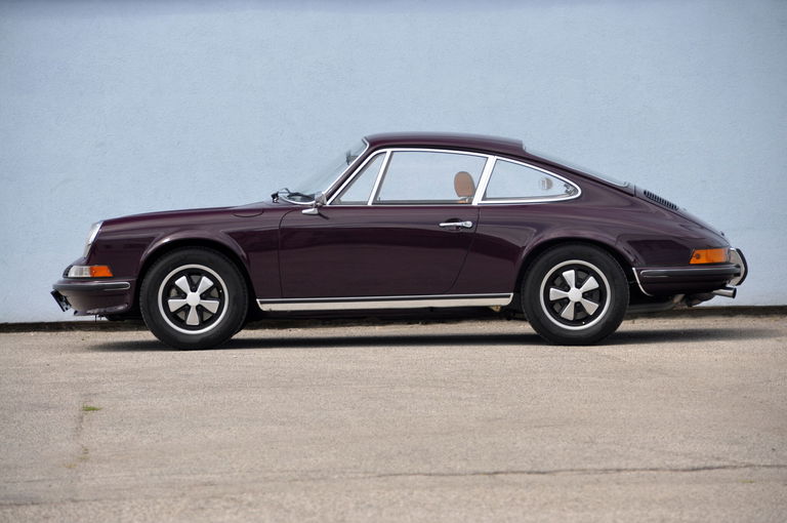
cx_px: 394
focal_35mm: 183
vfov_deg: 7.5
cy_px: 262
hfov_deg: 11.2
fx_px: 3995
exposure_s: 1/160
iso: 200
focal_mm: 122
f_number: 6.3
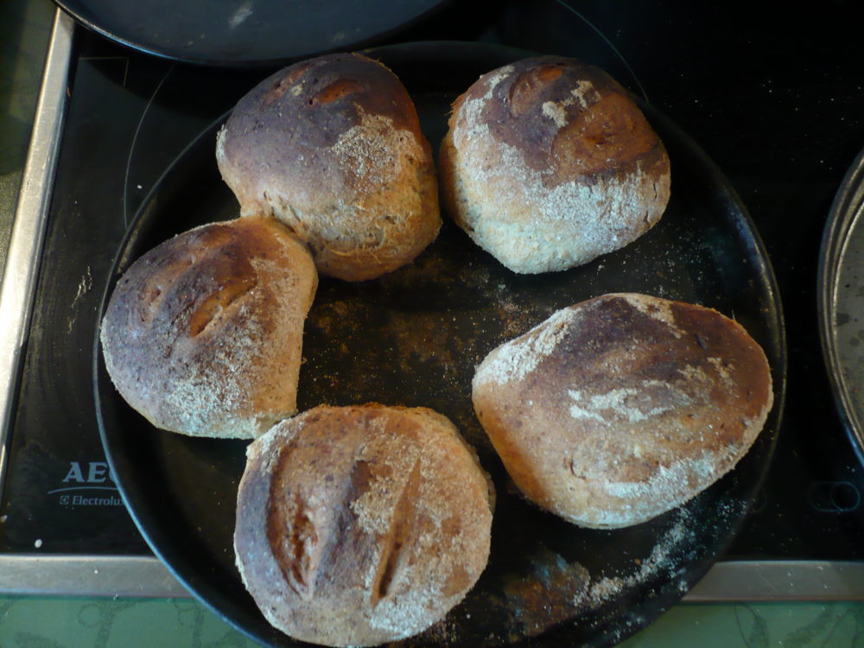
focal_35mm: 35
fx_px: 874
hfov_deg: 52.6
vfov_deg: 40.7
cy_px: 324
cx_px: 432
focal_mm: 5.8
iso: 200
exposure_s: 1/8
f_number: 2.8
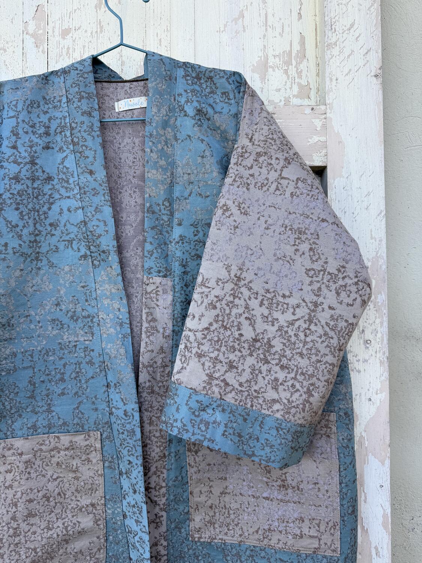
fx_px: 390
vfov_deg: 71.6
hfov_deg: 56.8
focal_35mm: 24
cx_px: 211
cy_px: 282
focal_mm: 6.76
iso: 80
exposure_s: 1/589
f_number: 1.78
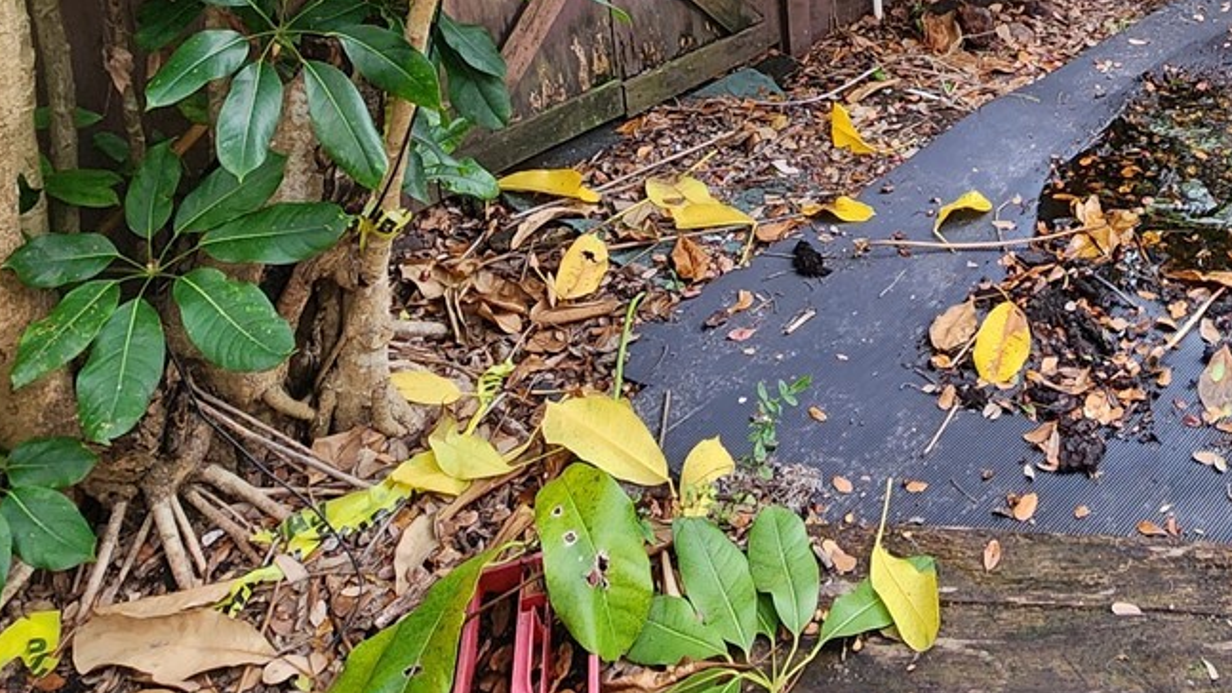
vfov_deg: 27.3
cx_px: 1007
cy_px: -244
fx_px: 1143
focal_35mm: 35
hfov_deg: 52.5
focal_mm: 2.2
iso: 200
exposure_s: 1/60
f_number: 2.2
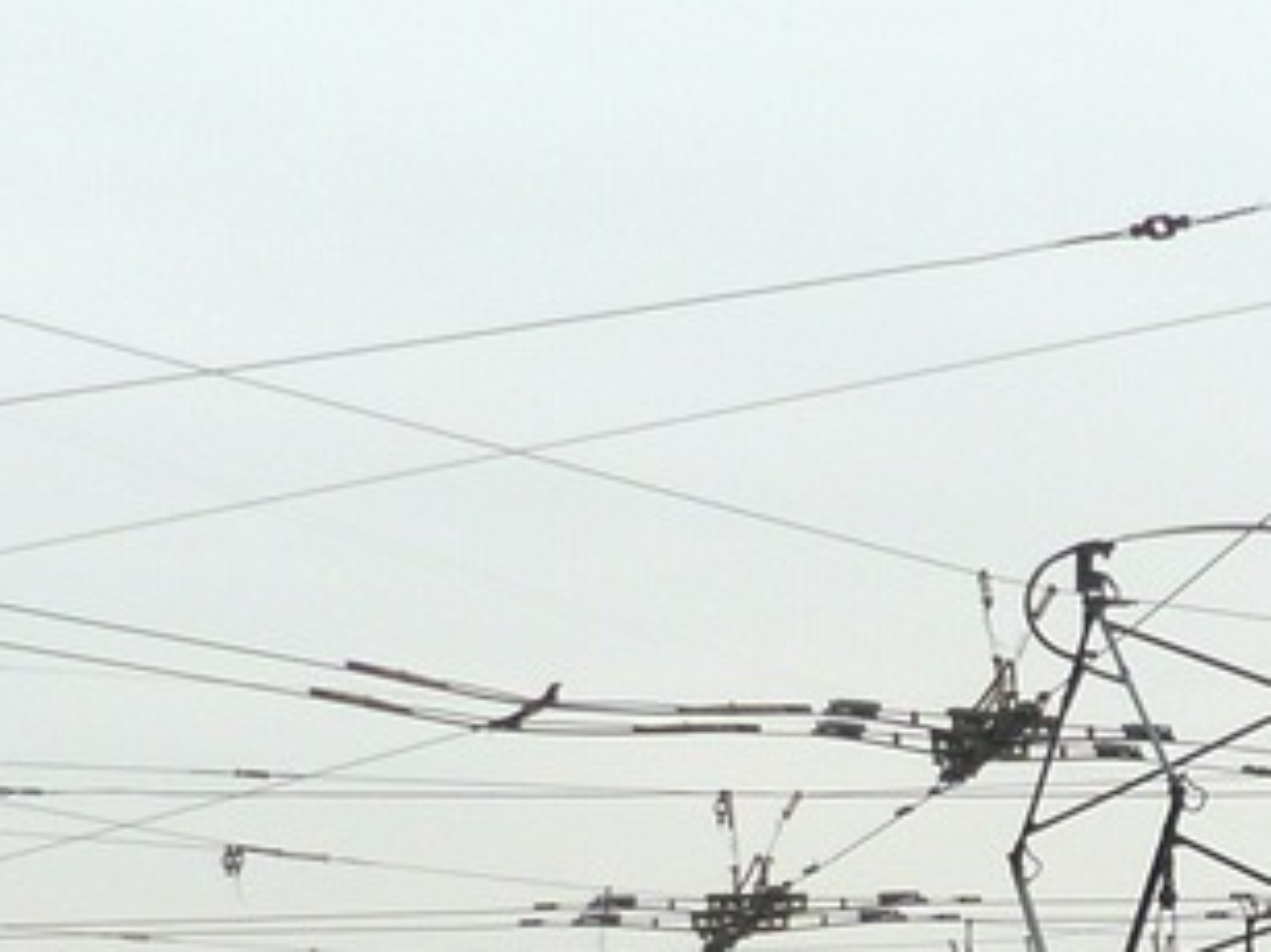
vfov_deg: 9.4
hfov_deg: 12.2
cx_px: 1714
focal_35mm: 157
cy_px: 1055
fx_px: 5762
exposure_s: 1/320
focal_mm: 7.8
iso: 100
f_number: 3.1
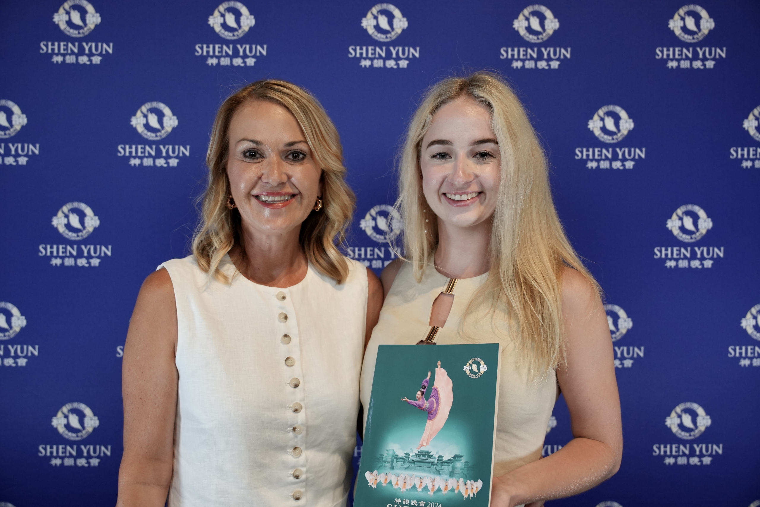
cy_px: 254
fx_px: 739
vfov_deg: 37.9
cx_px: 380
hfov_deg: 54.4
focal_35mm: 35
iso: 2000
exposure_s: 1/160
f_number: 4
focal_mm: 35
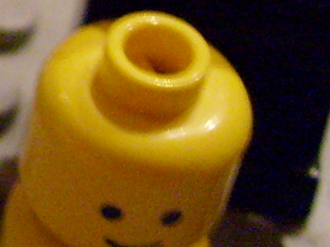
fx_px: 1926
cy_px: -118
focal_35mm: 202
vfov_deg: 7.2
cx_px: -387
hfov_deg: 9.1
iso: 200
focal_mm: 5.8
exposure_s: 1/3
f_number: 2.8
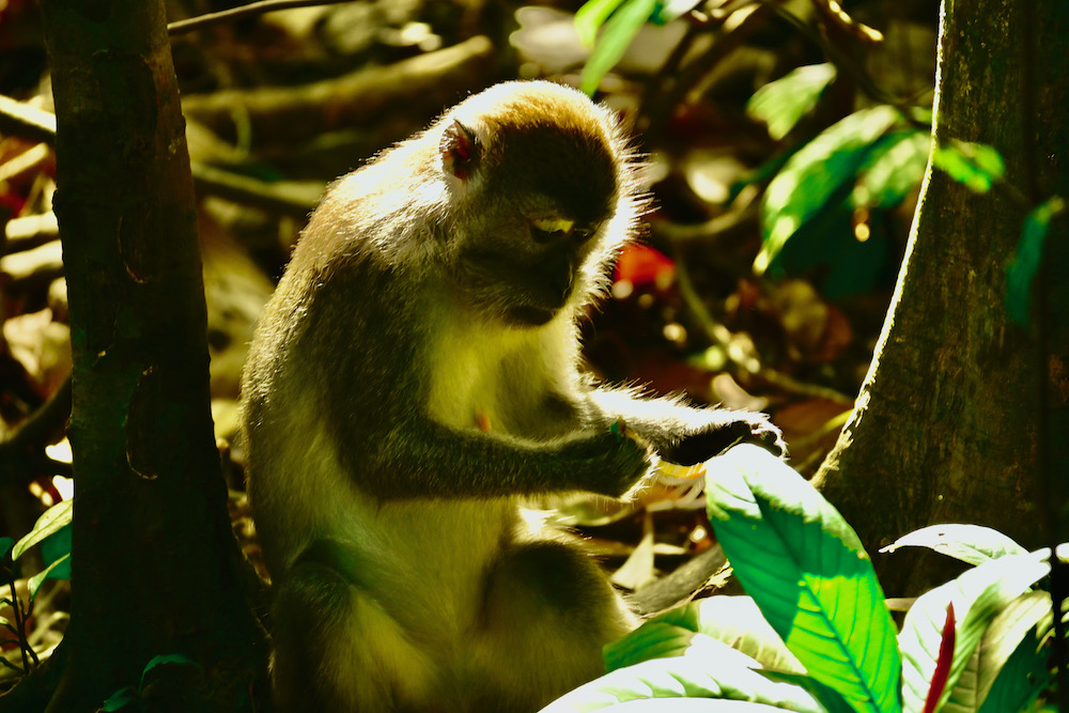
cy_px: 356
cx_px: 534
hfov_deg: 6.2
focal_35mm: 330
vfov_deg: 4.2
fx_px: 9800
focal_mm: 220
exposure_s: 1/80
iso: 400
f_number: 6
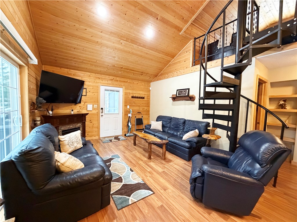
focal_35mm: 14
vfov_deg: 85.7
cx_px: 148
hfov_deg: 102.1
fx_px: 120
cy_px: 111
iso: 800
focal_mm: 2.22
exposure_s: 1/60
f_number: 2.2
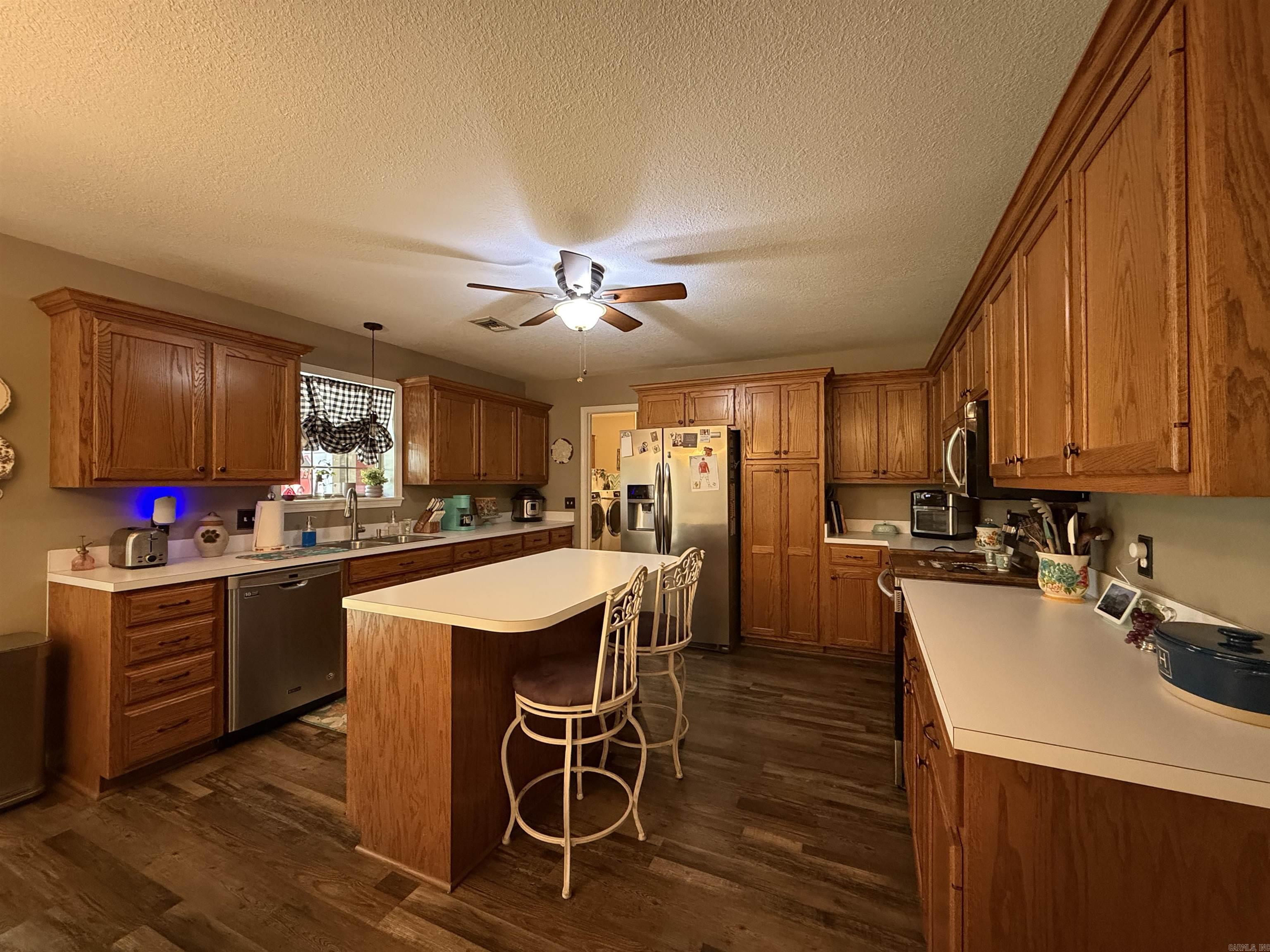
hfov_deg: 102.1
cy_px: 476
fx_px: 514
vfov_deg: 85.7
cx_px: 635
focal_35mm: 14
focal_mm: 2.22
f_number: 2.2
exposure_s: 1/60
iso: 640
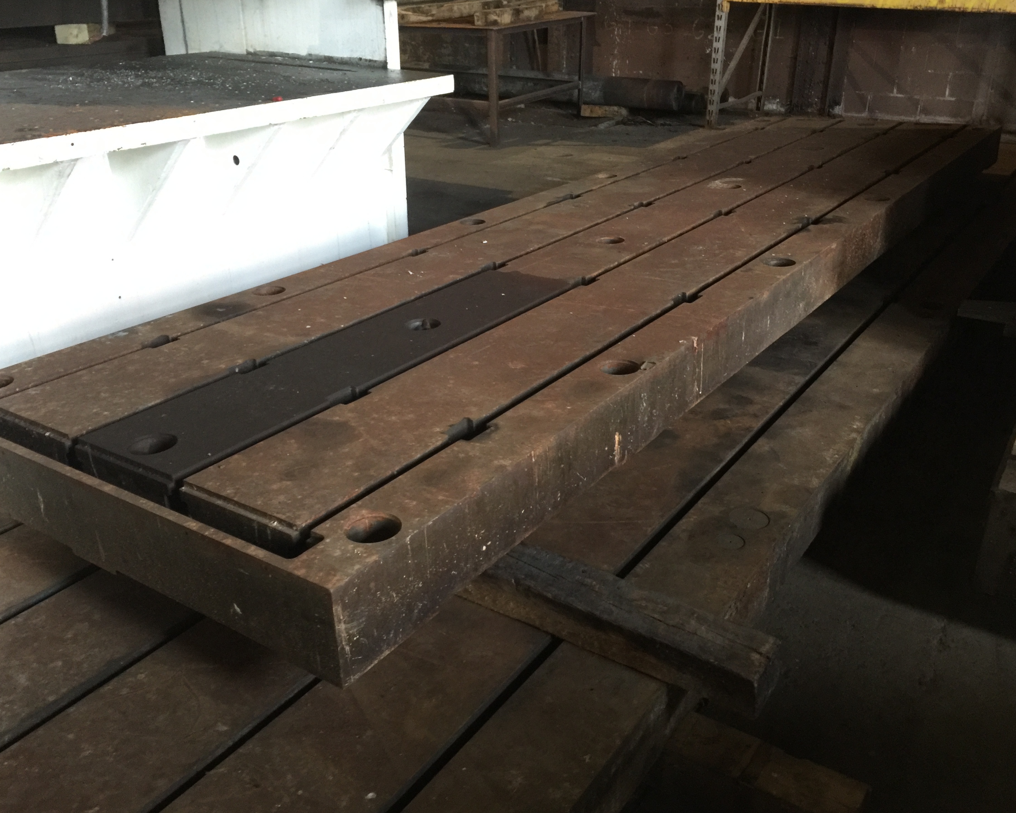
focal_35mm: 31
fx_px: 932
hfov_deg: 57.2
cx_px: 516
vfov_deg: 47.1
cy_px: 405
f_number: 2.2
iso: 100
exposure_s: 1/8
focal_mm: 4.15
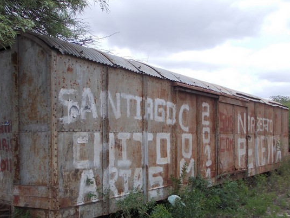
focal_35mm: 40
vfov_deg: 35.6
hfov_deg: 46.7
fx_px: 335
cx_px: 133
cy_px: 148
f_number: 5.4
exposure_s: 1/200
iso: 80
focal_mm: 4
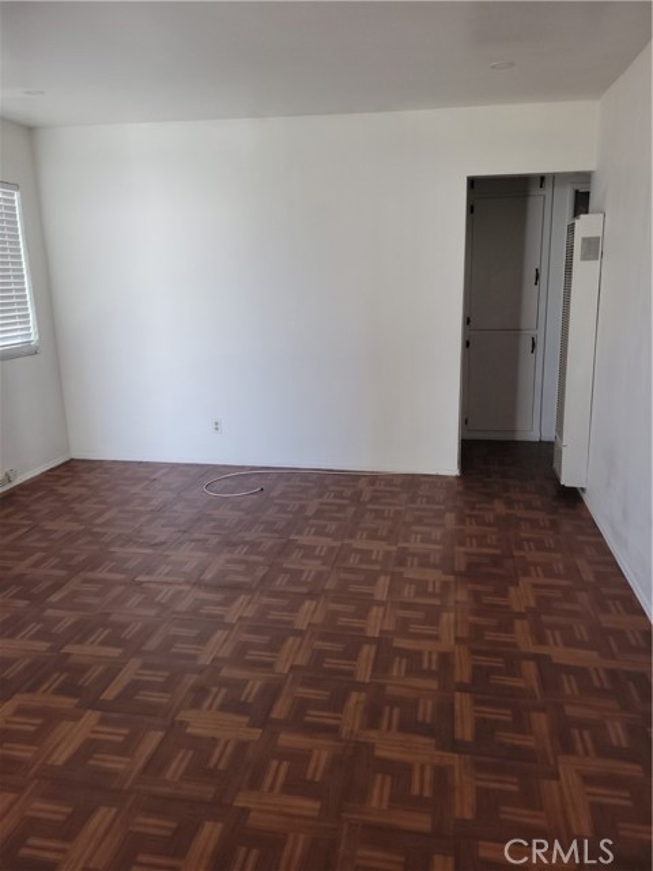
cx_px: 326
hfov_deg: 53.1
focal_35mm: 26
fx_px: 654
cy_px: 436
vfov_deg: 67.3
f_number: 1.8
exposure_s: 1/60
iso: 64
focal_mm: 5.4
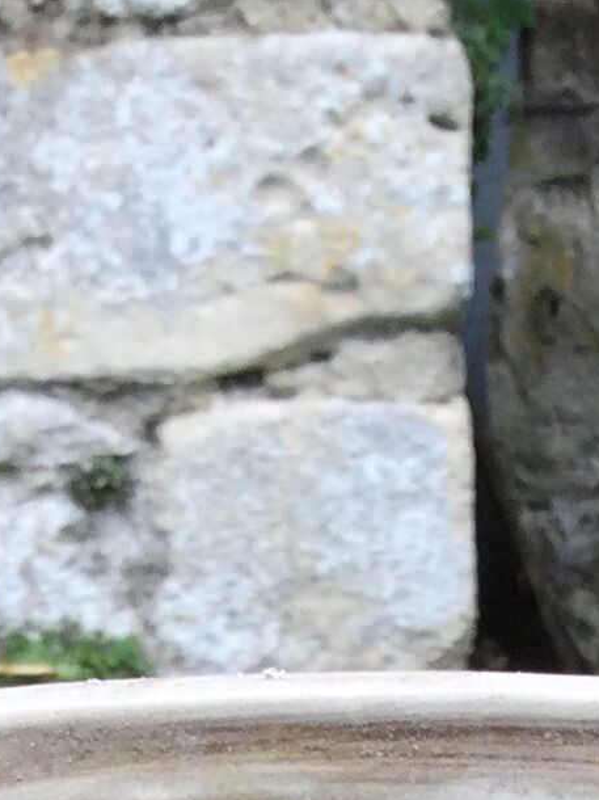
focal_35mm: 166
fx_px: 3833
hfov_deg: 8.9
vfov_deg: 10.3
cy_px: 1927
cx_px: 164
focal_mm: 3.3
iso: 25
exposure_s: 1/109
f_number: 2.4
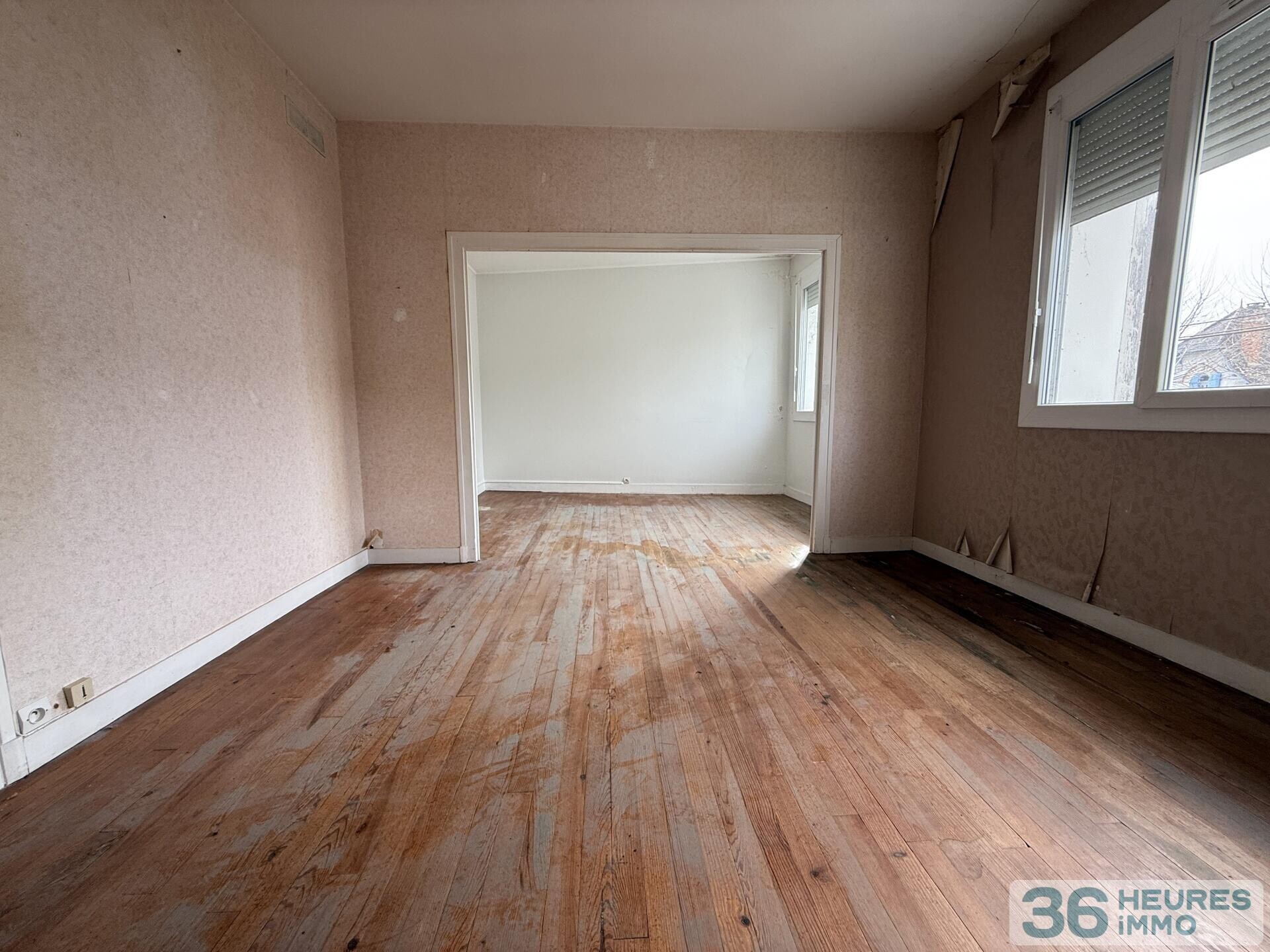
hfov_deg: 102.1
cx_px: 635
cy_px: 476
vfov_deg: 85.7
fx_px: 514
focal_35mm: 14
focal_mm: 2.22
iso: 64
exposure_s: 1/99
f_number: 2.2
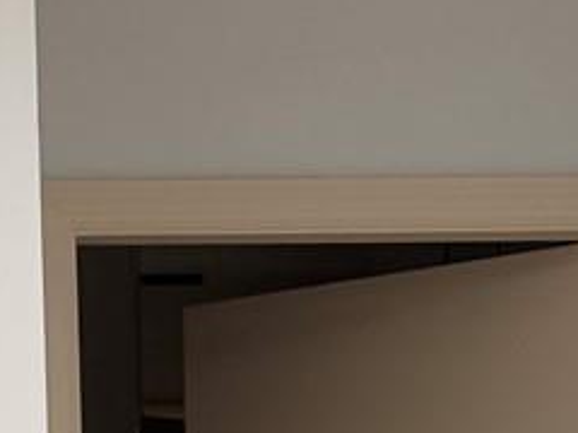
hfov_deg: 12.3
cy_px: 1316
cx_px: 144
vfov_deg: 7.9
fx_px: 2672
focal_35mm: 160
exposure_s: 1/60
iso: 125
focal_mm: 6.76
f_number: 1.78
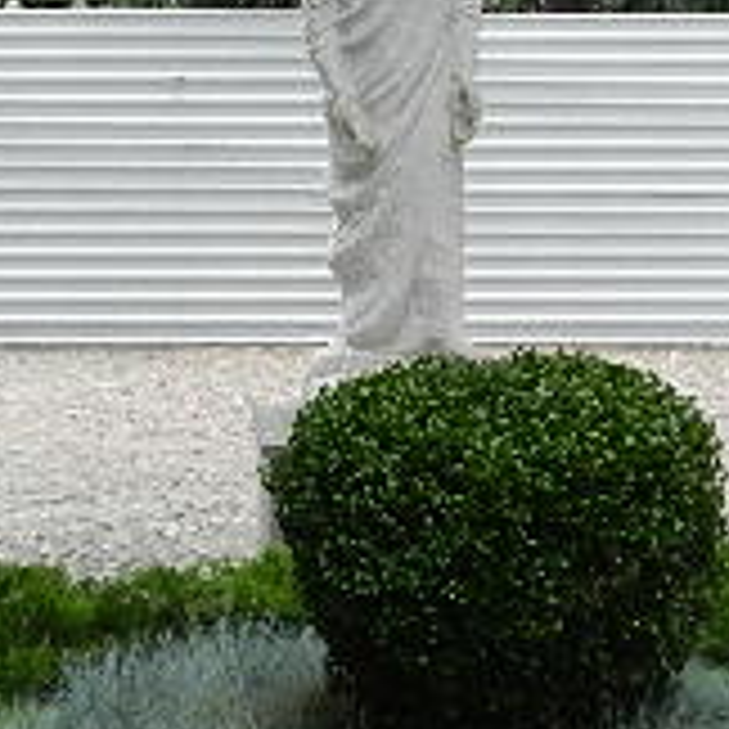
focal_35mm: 101
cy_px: -9
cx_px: 400
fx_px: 2406
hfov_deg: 17.2
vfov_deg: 16.8
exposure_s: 1/400
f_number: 3.6
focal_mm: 5.1
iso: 160
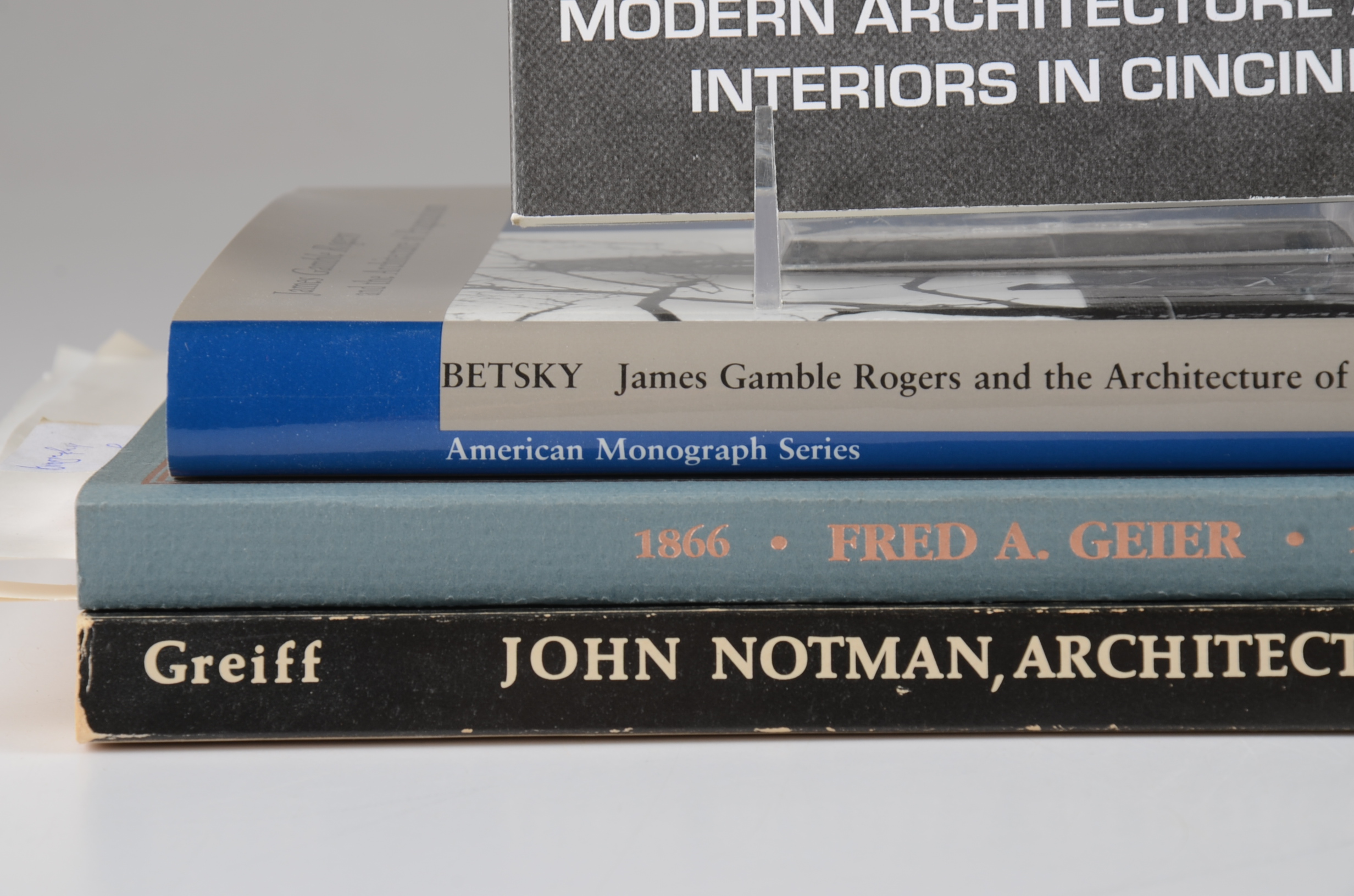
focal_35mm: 158
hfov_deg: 13.1
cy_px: 448
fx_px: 5911
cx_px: 677
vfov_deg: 8.7
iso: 125
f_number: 11
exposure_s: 1/125
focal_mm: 105
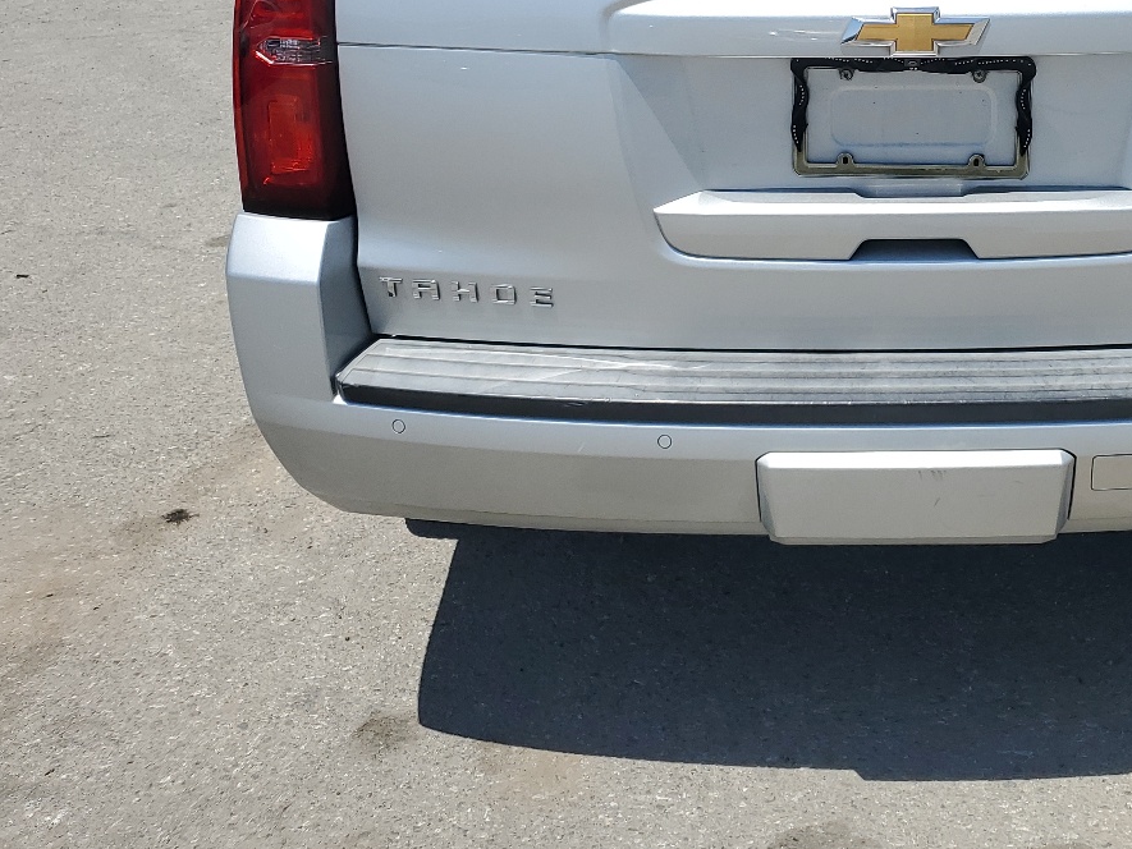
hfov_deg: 39.0
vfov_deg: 29.9
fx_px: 1537
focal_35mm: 47
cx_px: 893
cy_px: 121
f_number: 1.5
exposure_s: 1/5000
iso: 50
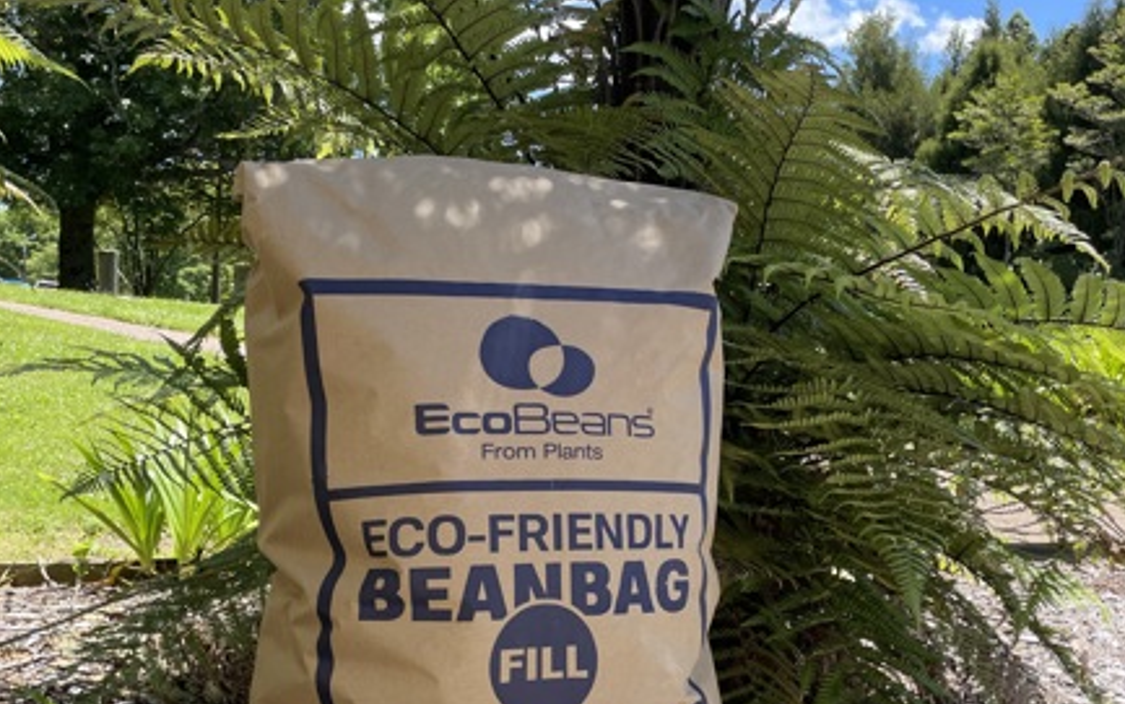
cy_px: 426
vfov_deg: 44.3
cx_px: 561
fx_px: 859
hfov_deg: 66.4
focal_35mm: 28
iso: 32
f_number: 1.6
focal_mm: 4.2
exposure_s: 1/2132
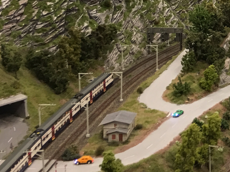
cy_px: -70
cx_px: 374
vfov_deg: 14.7
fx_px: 631
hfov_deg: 17.8
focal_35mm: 95
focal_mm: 4.15
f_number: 2.2
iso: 32
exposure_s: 1/17
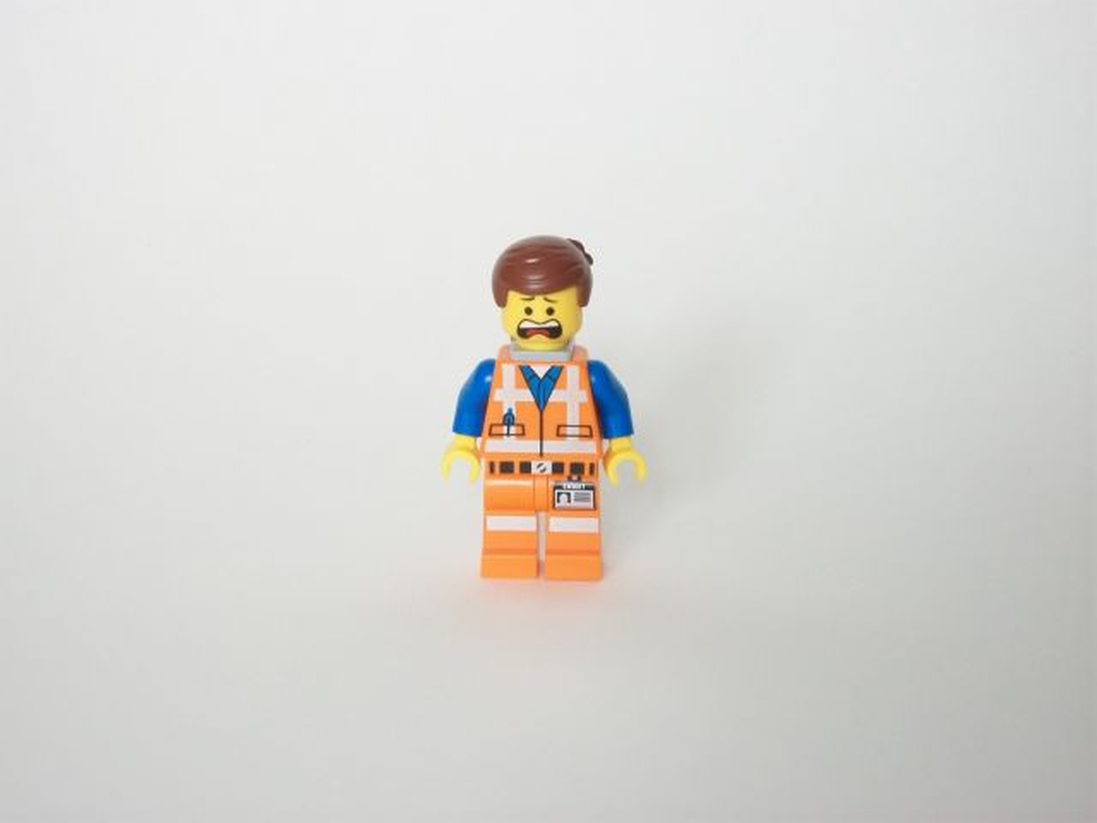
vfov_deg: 19.1
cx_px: 548
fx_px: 2440
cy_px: 412
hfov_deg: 25.3
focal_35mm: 77
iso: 160
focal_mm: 13.7
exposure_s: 1/4
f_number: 4.6
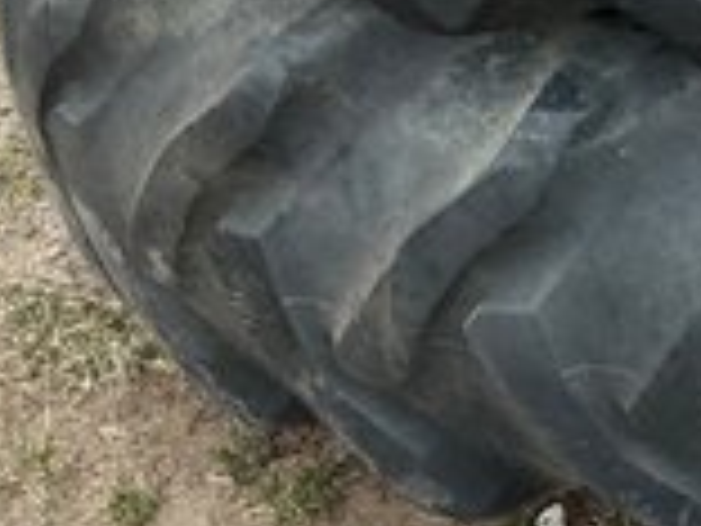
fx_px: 2288
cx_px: 928
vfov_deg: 12.6
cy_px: -196
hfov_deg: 16.4
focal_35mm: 113
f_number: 1.8
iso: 20
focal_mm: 3
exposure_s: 1/223
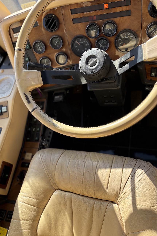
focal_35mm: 28
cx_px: 82
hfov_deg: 46.4
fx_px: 183
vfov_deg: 65.5
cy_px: 119
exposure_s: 1/641
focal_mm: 5.96
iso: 64
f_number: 1.6
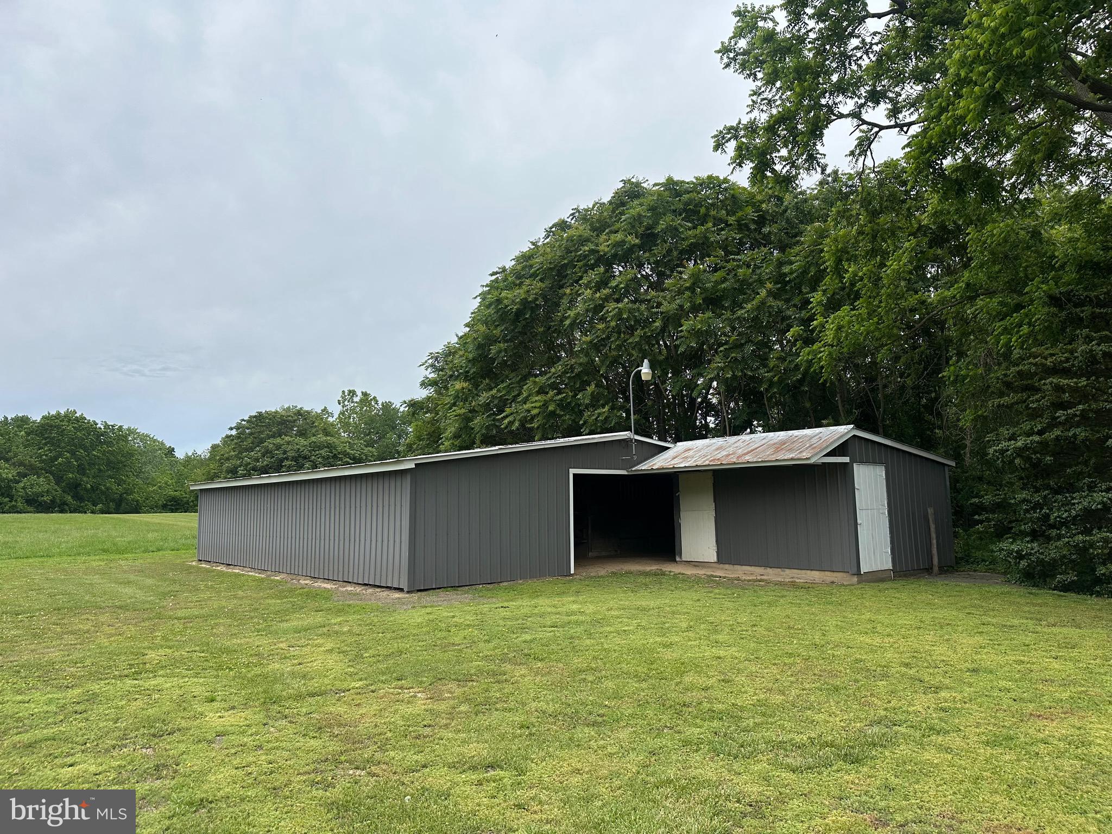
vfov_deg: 56.8
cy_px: 417
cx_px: 556
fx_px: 771
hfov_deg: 71.6
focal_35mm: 24
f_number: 1.78
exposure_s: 1/5848
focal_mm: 6.86
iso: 80
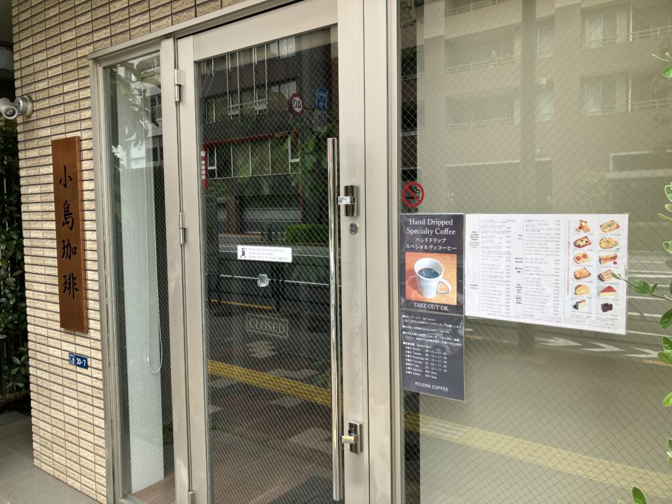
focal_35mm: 28
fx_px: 544
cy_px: 252
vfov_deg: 49.7
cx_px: 336
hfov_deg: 63.4
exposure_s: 1/182
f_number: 1.8
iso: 25
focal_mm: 3.99
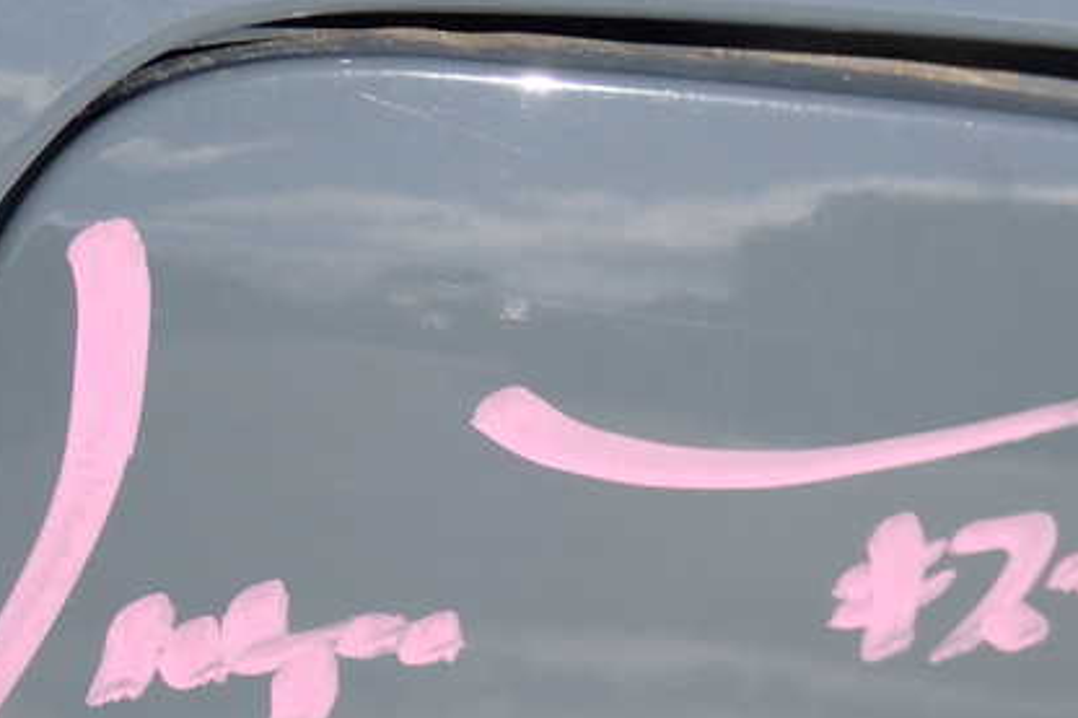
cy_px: 498
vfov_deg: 14.7
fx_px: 2784
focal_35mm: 93
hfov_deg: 21.9
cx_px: 469
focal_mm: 11.09
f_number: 5
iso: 100
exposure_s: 1/500
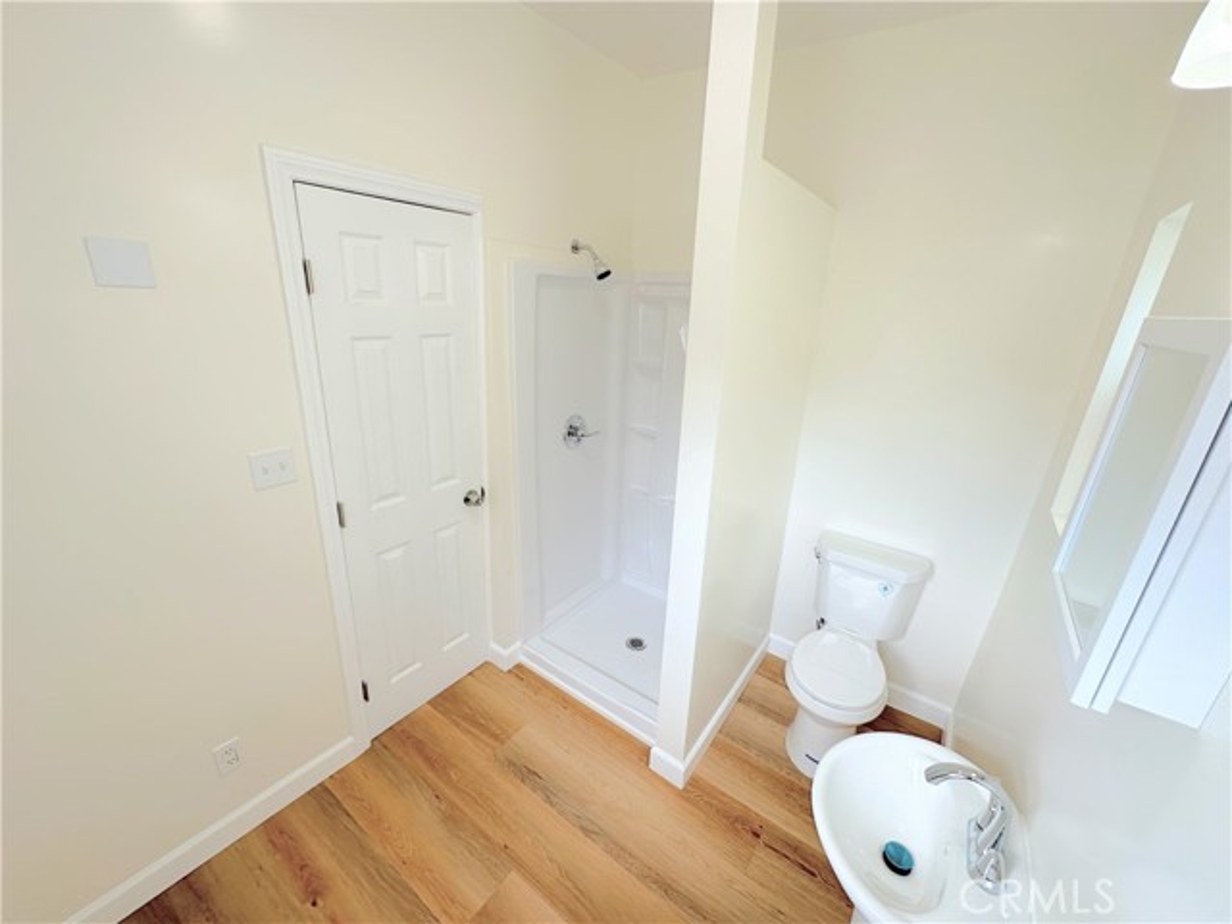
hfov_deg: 102.1
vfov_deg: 85.7
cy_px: 462
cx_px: 616
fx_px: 498
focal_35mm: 14
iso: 40
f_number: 2.2
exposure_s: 1/132
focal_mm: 2.22
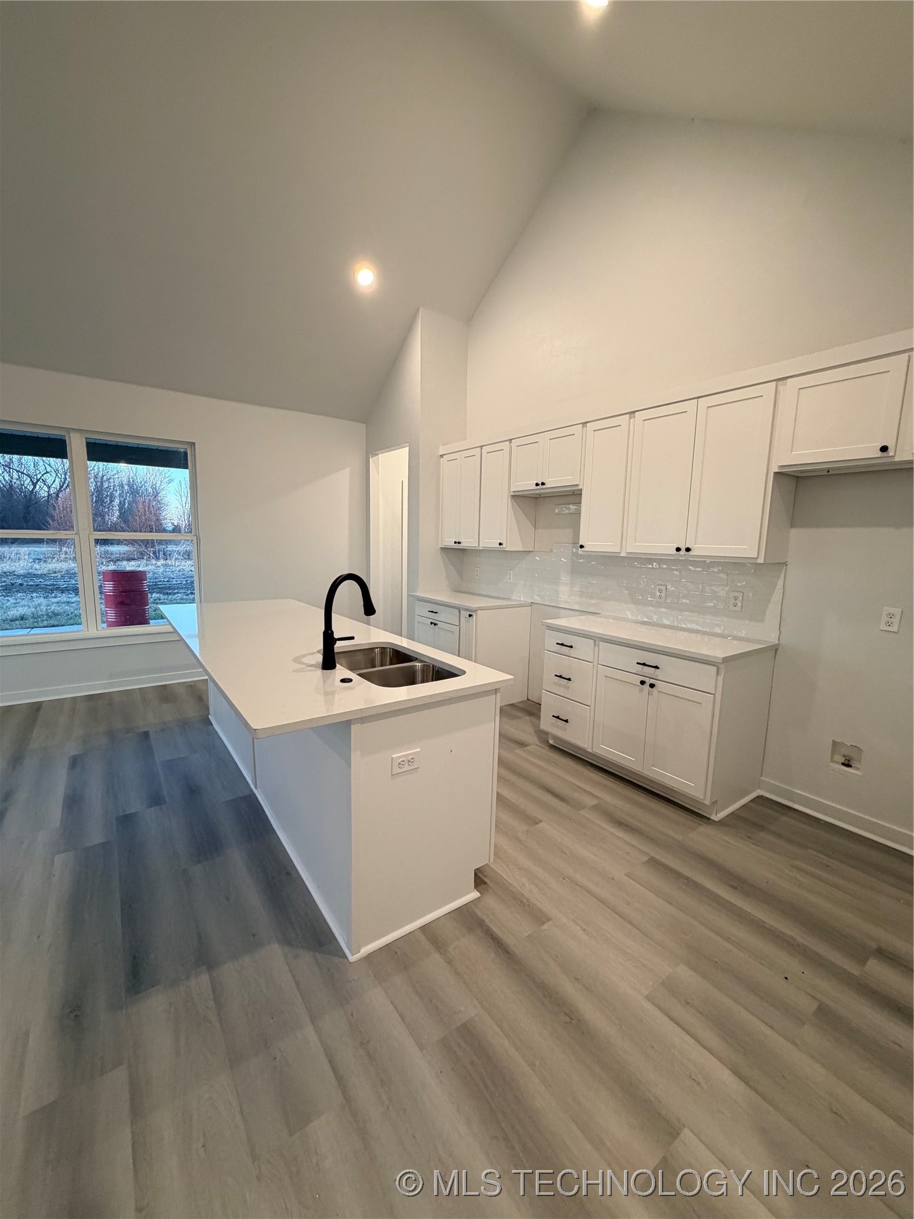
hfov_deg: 85.7
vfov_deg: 102.1
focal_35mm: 14
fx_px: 493
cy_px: 610
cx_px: 457
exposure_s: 1/60
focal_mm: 2.22
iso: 200
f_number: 2.2
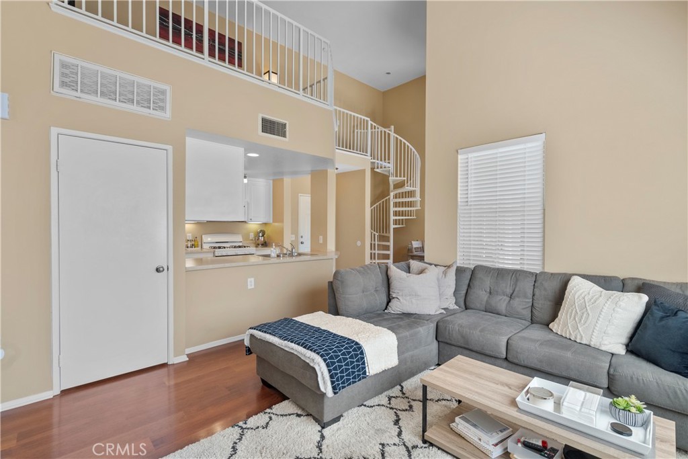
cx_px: 344
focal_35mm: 16
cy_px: 230
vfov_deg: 73.8
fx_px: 306
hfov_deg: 96.7
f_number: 8
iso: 640
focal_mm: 16
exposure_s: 1/20
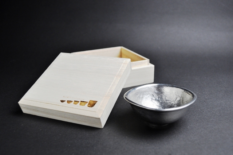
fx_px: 271
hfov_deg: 46.5
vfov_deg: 31.8
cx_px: 116
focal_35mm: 42
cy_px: 78
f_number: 5.6
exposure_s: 1/60
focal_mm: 28
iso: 400
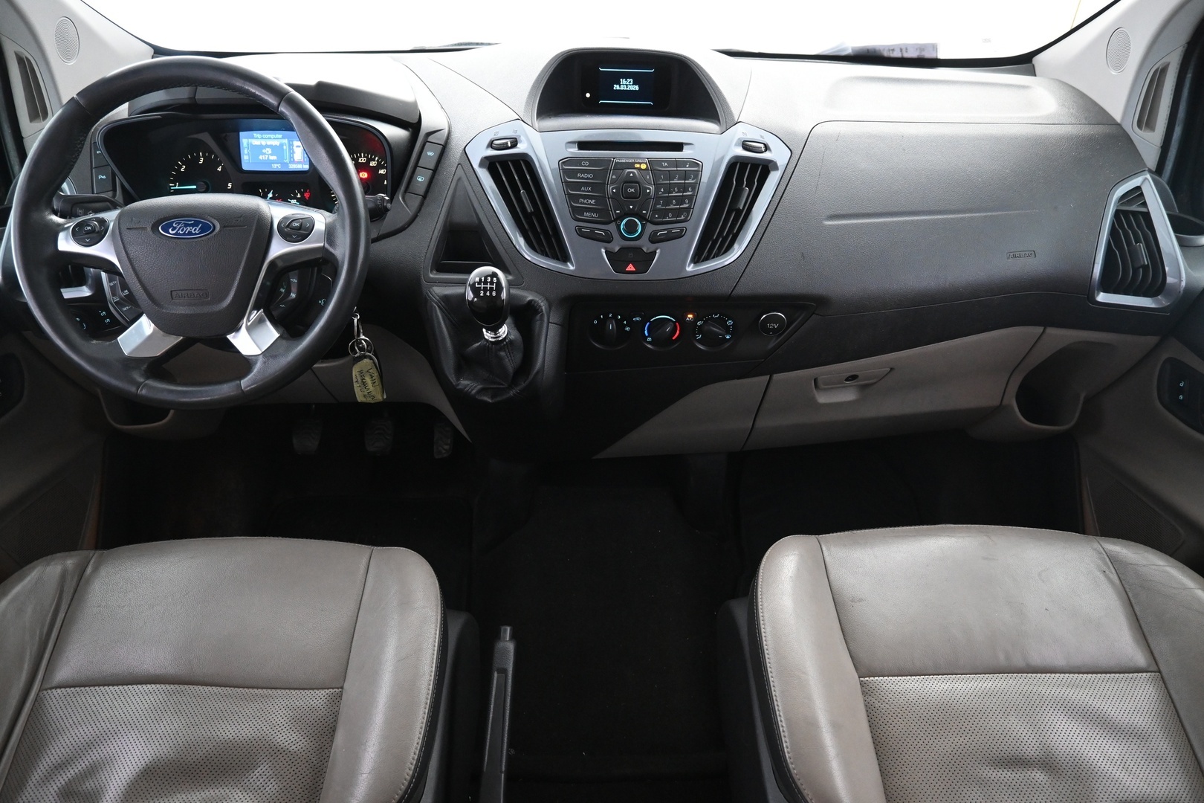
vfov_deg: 53.1
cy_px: 402
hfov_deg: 73.7
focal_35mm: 24
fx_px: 803
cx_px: 602
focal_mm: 16
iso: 2500
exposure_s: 1/25
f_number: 3.5
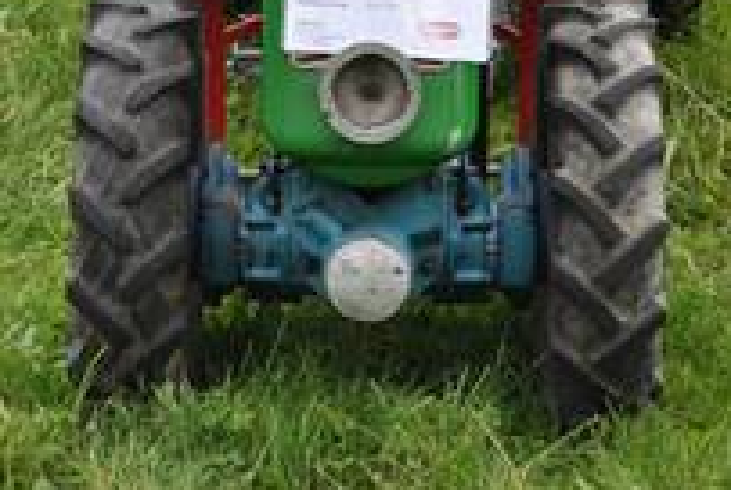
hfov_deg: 12.7
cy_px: -146
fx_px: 3273
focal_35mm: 161
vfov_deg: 8.4
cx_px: 414
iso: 200
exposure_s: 1/200
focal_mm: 55
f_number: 7.1
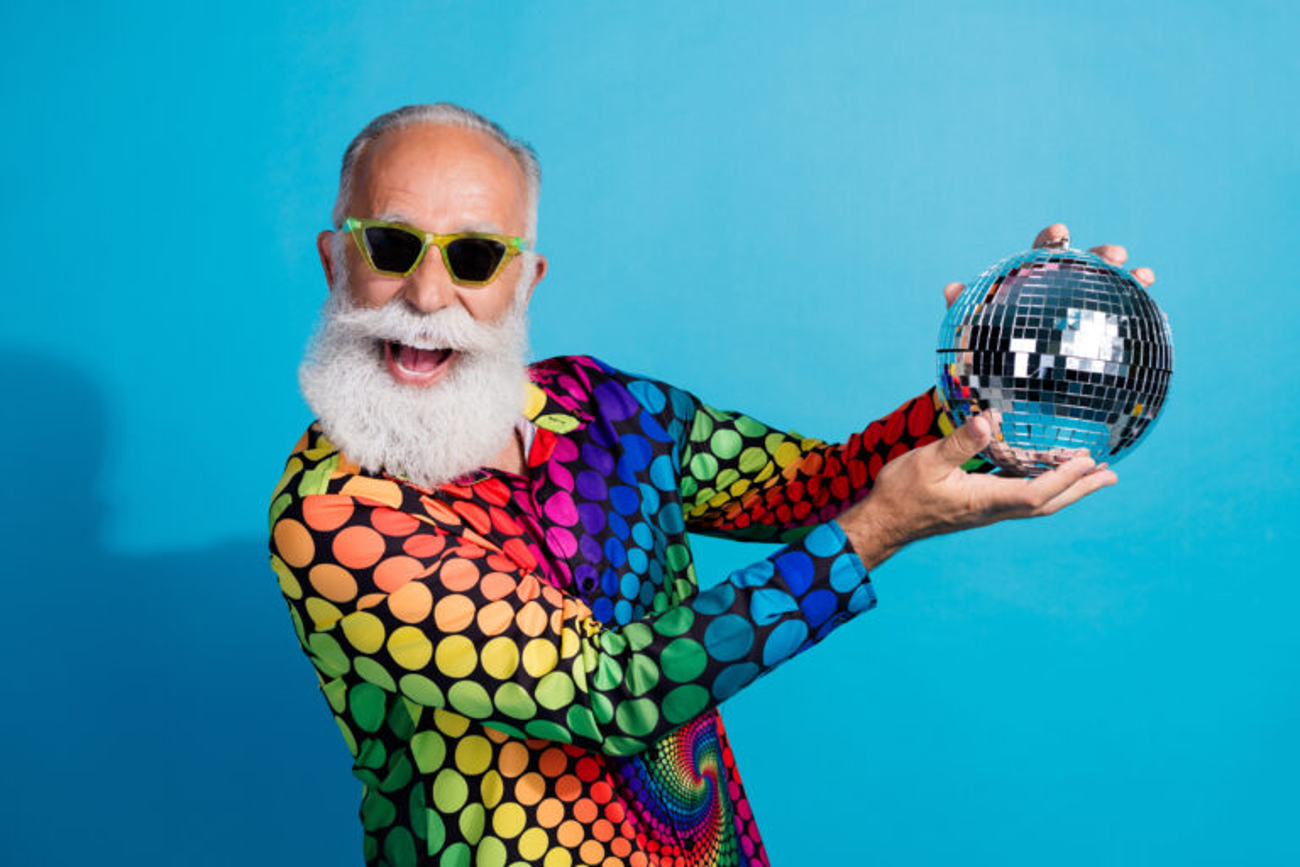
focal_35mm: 55
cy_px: 434
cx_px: 650
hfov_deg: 36.2
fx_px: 1986
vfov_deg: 24.6
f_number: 7.1
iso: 100
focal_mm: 55
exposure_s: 1/160
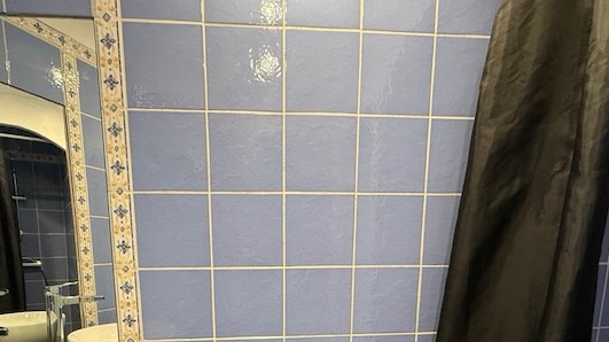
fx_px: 371
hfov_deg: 78.4
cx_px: 267
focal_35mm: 23
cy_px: 316
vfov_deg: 44.4
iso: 320
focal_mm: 2.22
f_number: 2.2
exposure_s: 1/50
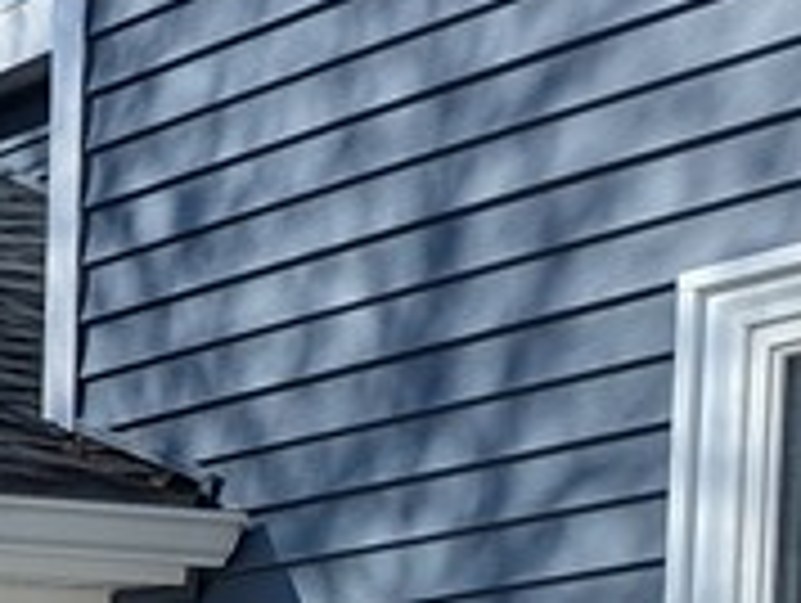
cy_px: 1382
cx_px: -983
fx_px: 3198
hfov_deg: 12.1
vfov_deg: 9.7
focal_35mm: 138
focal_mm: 6.81
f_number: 1.85
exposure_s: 1/1770
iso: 40
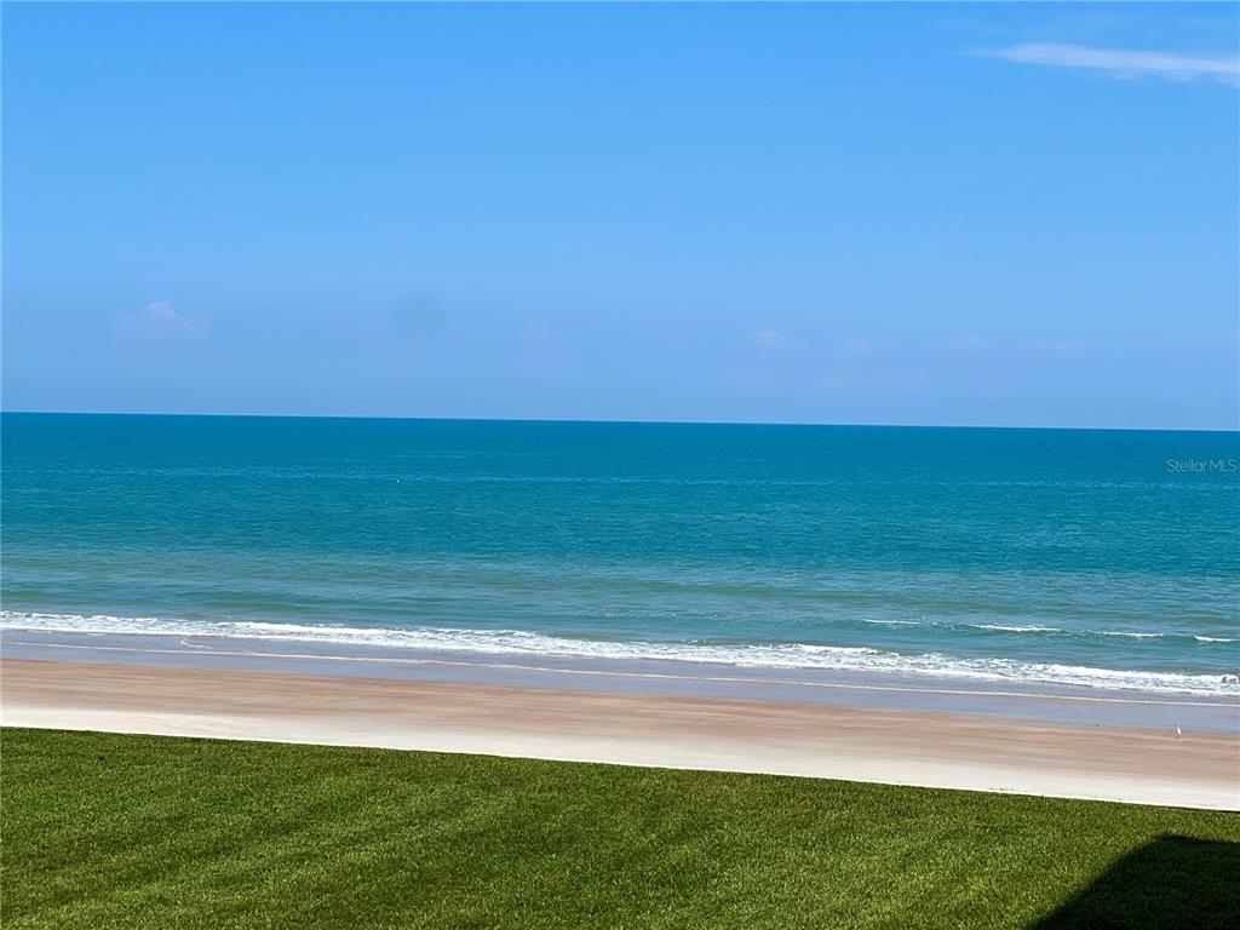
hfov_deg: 25.3
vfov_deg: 19.1
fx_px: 2758
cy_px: 465
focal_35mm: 77
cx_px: 620
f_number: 2.8
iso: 32
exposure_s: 1/1340
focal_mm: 9
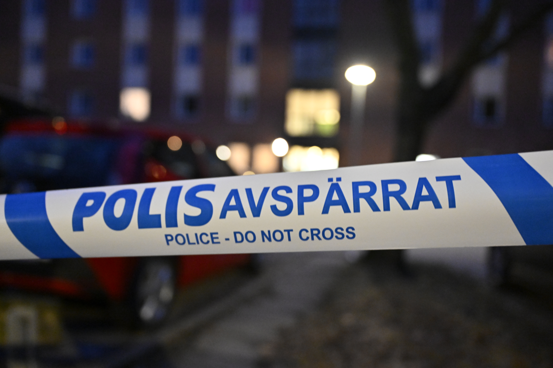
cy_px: 184
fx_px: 476
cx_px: 276
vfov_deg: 42.3
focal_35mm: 31
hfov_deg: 60.3
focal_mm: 31
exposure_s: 1/50
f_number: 2.8
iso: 6400
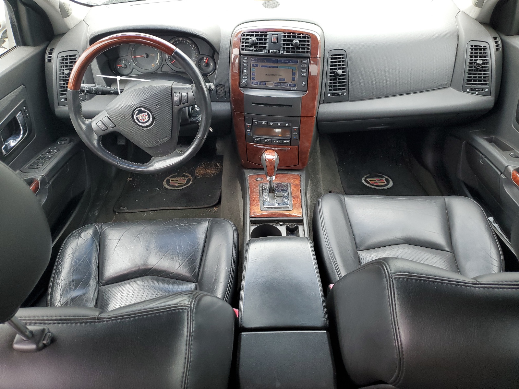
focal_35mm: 26
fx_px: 390
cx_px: 260
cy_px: 194
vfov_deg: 53.1
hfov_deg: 67.3
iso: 74
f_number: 1.5
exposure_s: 1/120
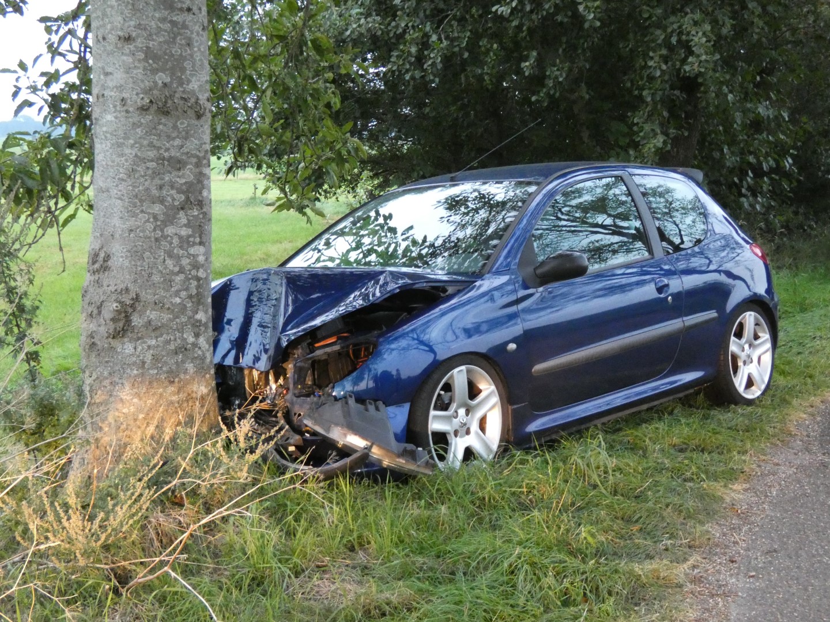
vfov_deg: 27.5
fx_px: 1271
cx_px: 415
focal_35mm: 53
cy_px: 311
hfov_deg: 36.2
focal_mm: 9.5
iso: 1600
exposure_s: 1/40
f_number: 3.9
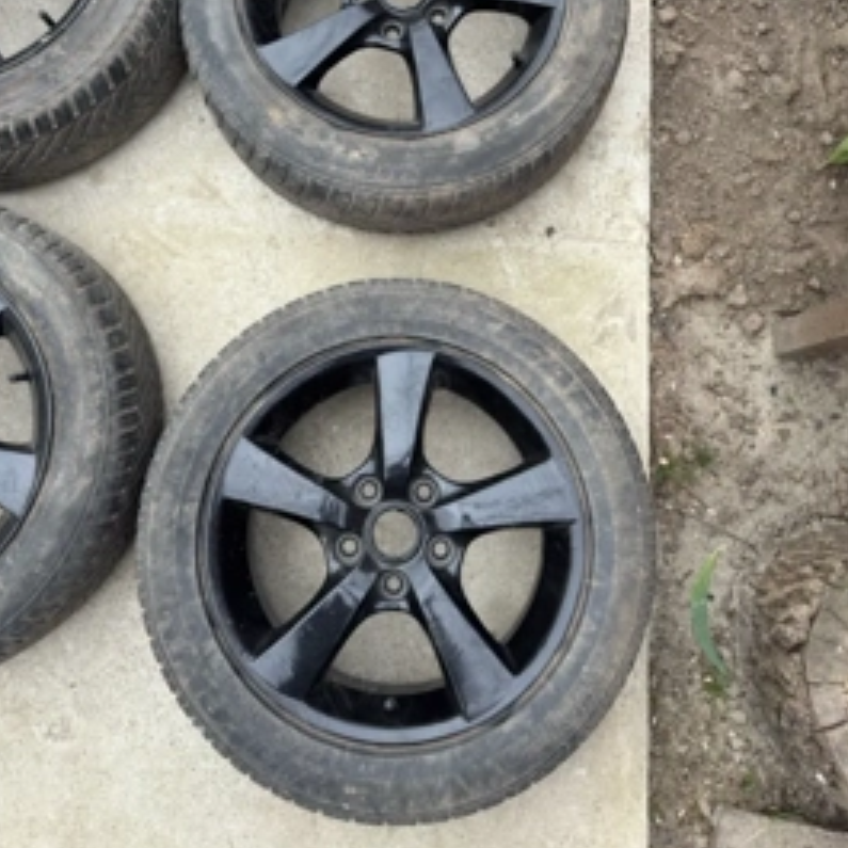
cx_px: 413
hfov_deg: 51.1
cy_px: 234
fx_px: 887
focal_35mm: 32
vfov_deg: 49.5
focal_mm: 6.76
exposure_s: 1/1299
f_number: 1.78
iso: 100
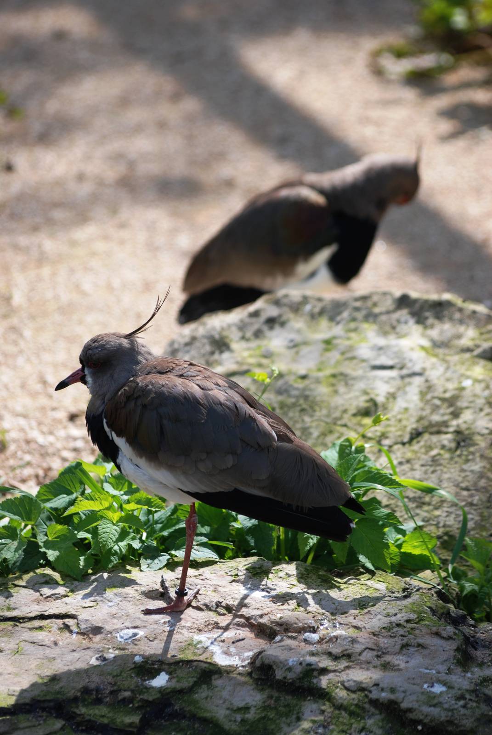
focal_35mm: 225
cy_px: 368
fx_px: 4599
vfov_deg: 9.1
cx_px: 246
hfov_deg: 6.1
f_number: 4.5
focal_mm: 150
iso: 200
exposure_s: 1/500
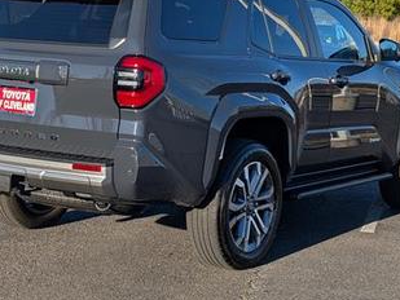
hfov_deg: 24.4
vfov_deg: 18.4
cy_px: 94
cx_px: 180
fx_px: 925
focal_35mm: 80
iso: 20
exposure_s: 1/1000
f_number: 1.68
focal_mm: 6.9
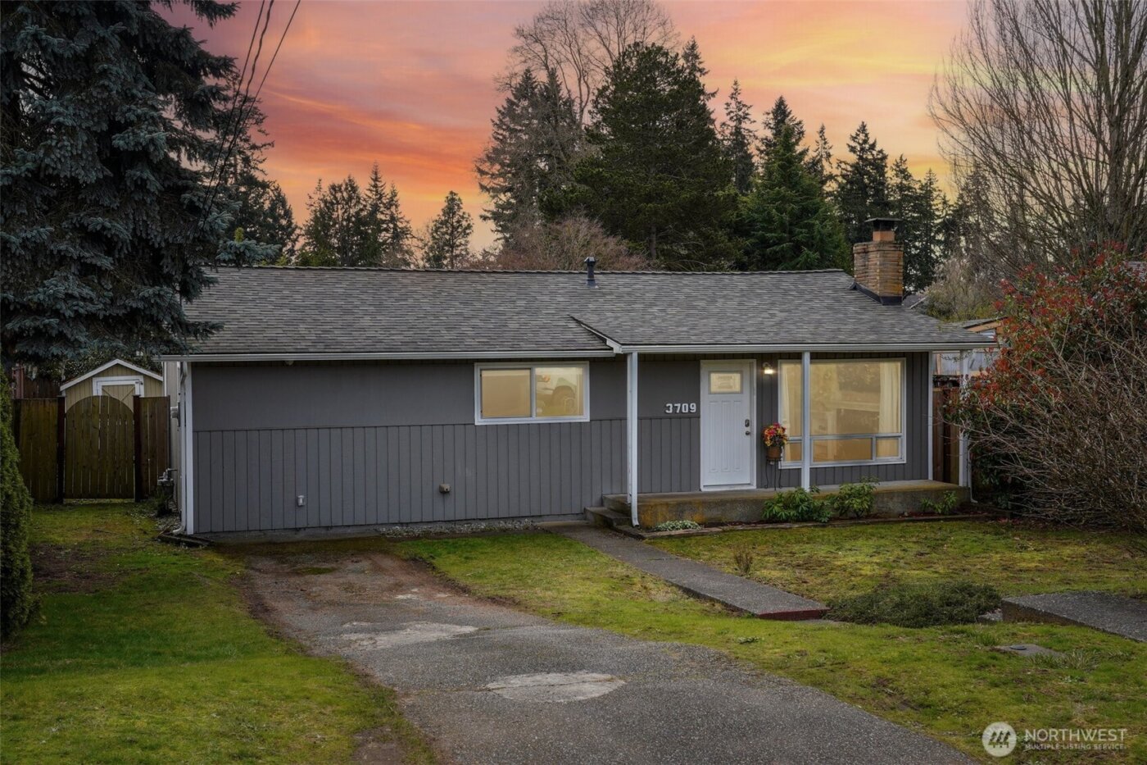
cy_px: 382
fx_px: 1338
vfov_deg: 31.9
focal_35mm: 42
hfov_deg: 46.4
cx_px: 574
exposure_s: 1/125
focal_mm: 28
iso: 160
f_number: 8
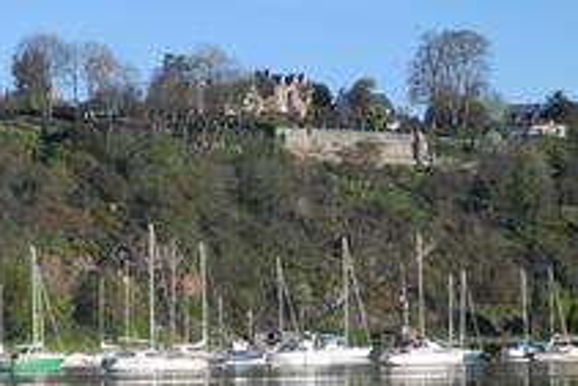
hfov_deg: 15.4
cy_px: 320
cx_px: 137
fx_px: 2121
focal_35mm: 132
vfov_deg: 10.4
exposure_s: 1/839
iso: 100
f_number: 3.5
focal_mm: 13
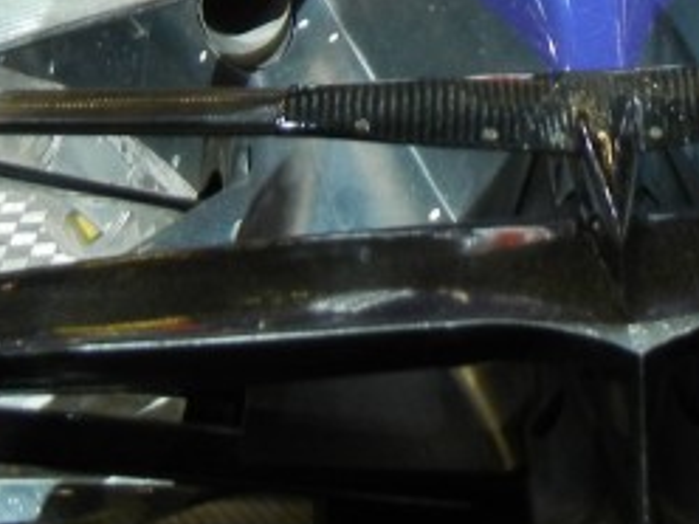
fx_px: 2504
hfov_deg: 15.6
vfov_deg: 11.2
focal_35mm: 124
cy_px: -408
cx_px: 696
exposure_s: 1/60
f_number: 3.5
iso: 353
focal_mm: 5.4
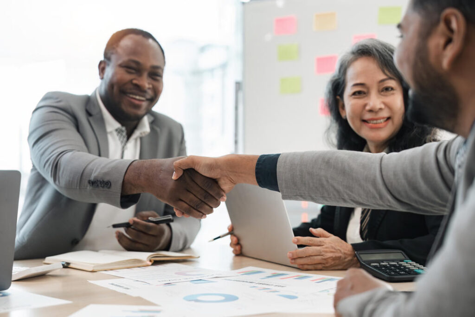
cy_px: 158
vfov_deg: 27.0
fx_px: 660
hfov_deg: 39.6
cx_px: 238
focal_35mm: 50
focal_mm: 50
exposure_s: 1/200
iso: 640
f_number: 2.8
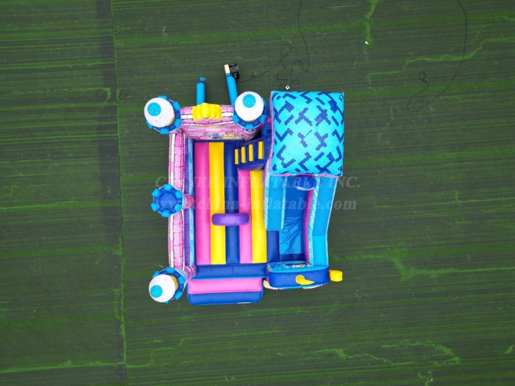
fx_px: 357
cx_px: 258
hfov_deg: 71.6
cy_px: 193
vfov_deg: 56.8
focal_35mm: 24
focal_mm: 6.72
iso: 100
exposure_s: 1/800
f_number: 1.7
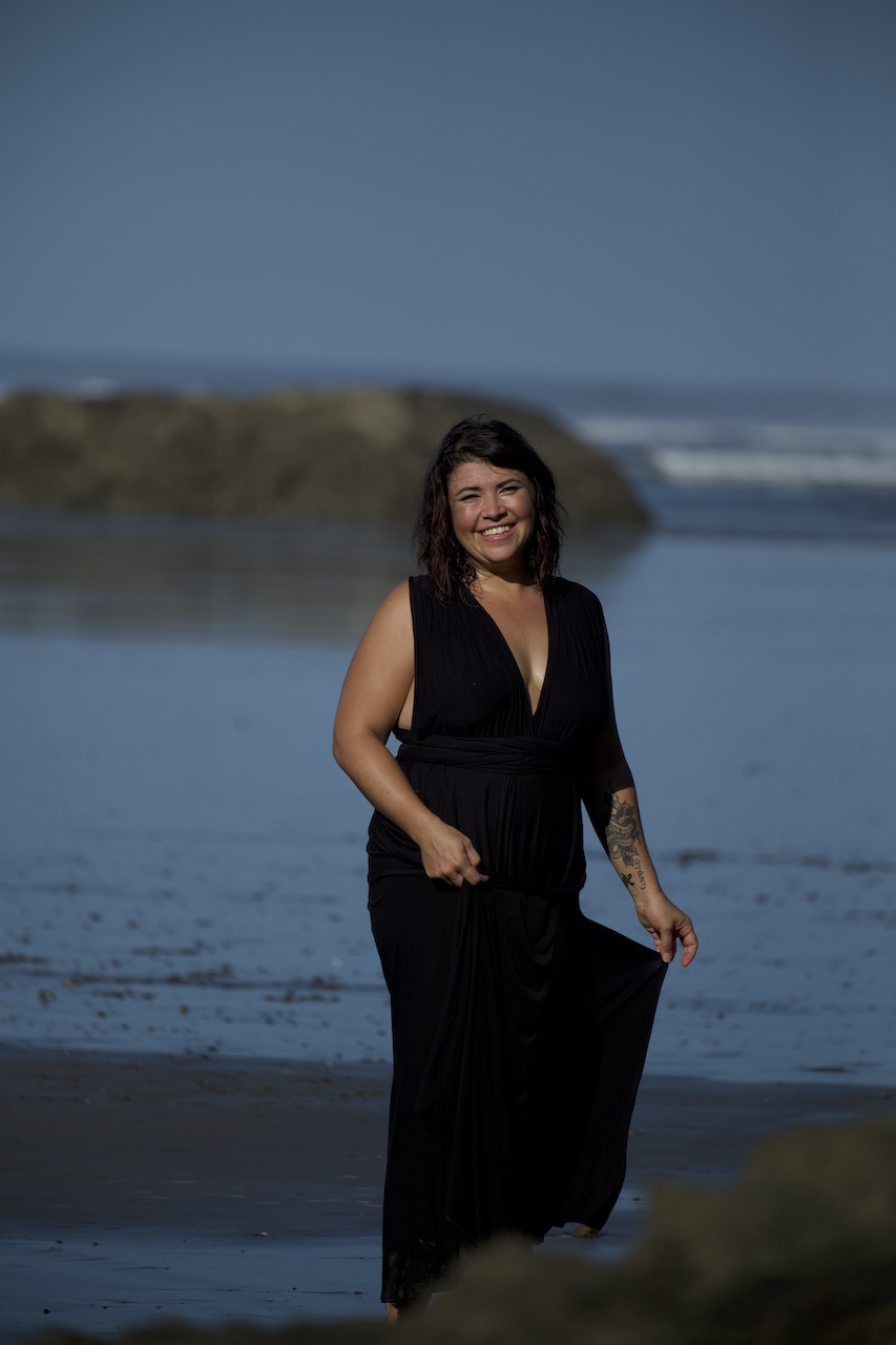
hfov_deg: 4.6
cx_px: 448
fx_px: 11202
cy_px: 672
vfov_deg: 6.9
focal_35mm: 300
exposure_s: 1/6400
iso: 500
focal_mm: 300
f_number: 5.6
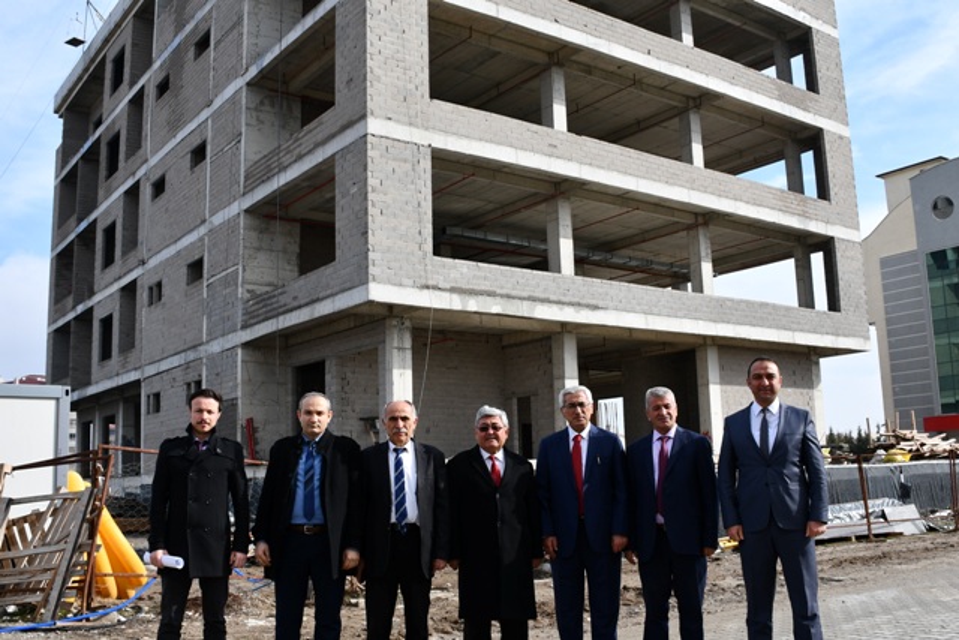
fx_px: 959
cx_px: 480
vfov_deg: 36.9
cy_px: 320
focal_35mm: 36
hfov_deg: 53.1
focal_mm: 18
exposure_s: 1/250
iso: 100
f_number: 8
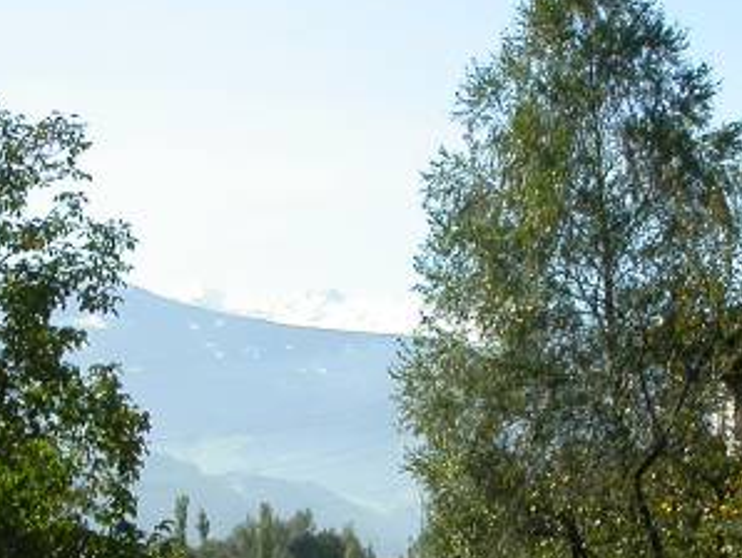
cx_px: 247
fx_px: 2703
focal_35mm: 126
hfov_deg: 15.6
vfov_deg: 11.7
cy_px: 518
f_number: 8
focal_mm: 9.8
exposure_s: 1/179
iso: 100
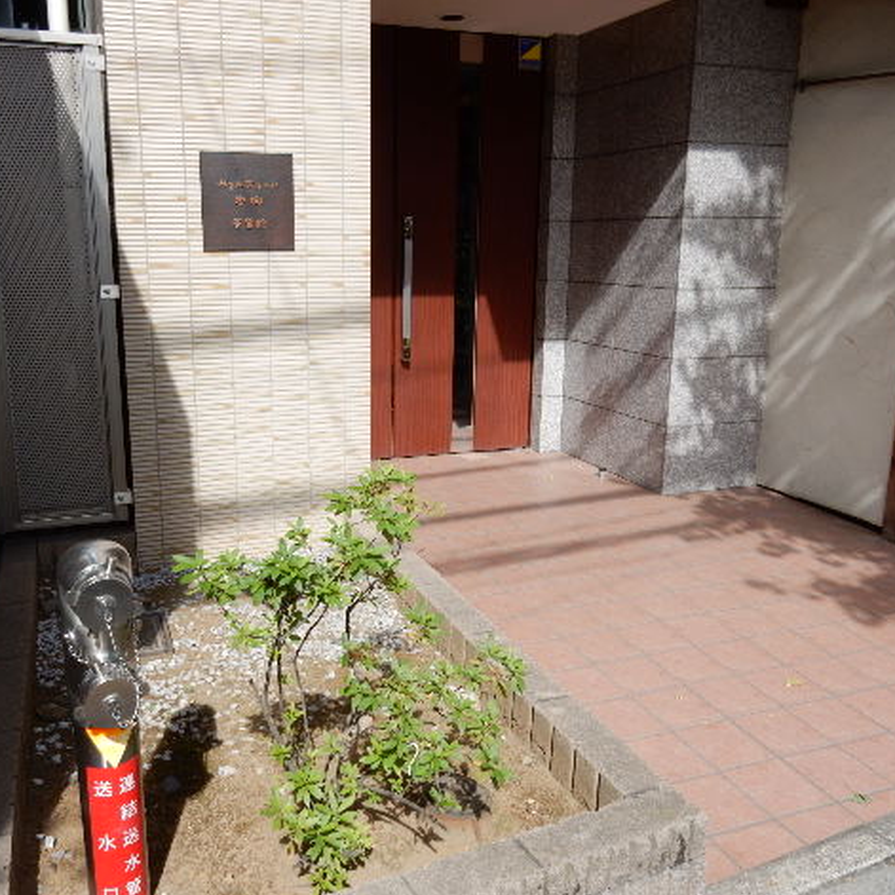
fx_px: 878
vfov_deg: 54.0
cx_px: 371
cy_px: 441
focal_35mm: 30
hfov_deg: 53.8
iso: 125
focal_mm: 4.5
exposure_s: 1/640
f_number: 3.7
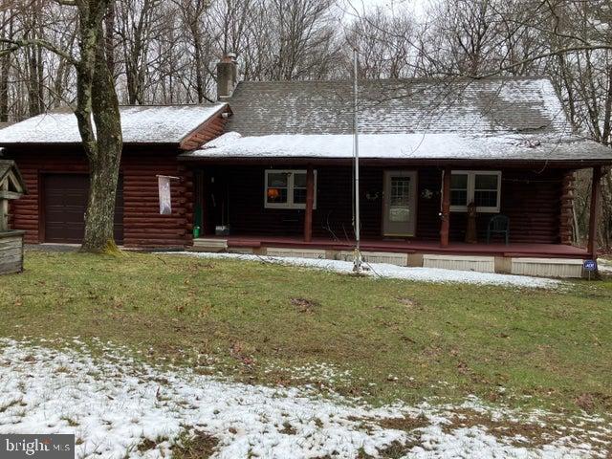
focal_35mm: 28
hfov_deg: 63.4
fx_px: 495
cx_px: 306
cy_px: 230
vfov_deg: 49.7
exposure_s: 1/412
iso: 32
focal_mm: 3.99
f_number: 1.8
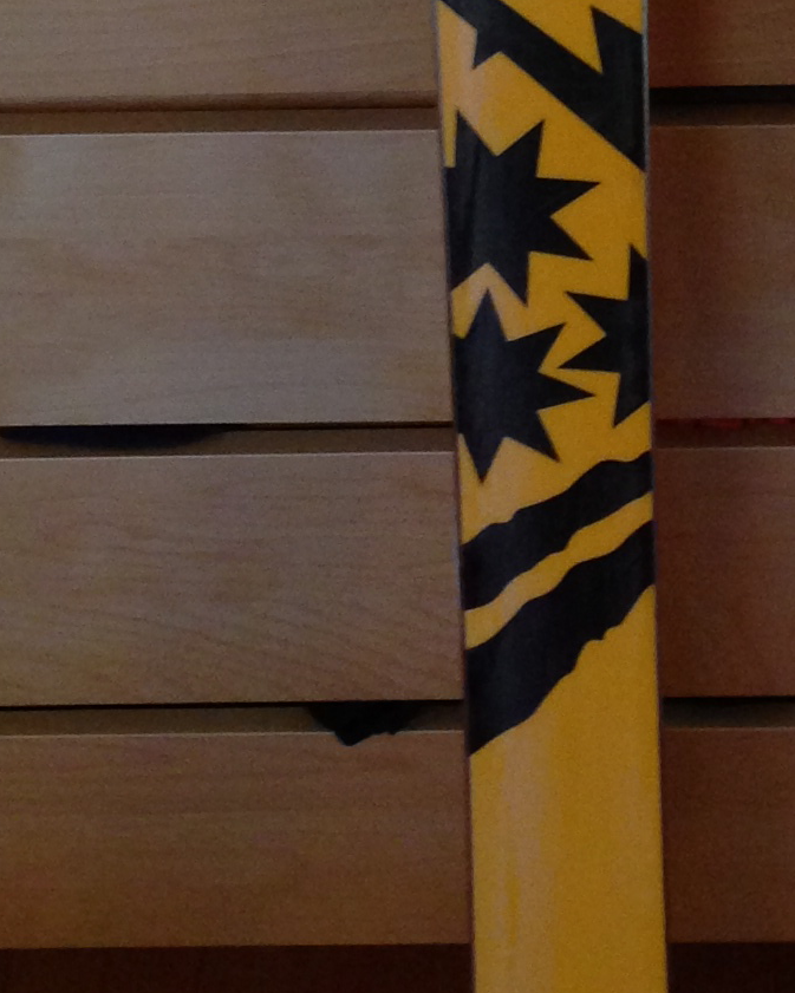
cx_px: 762
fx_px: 3676
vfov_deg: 15.1
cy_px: -48
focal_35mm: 125
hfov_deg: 12.2
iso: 200
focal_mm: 4.13
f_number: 2.4
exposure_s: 1/20
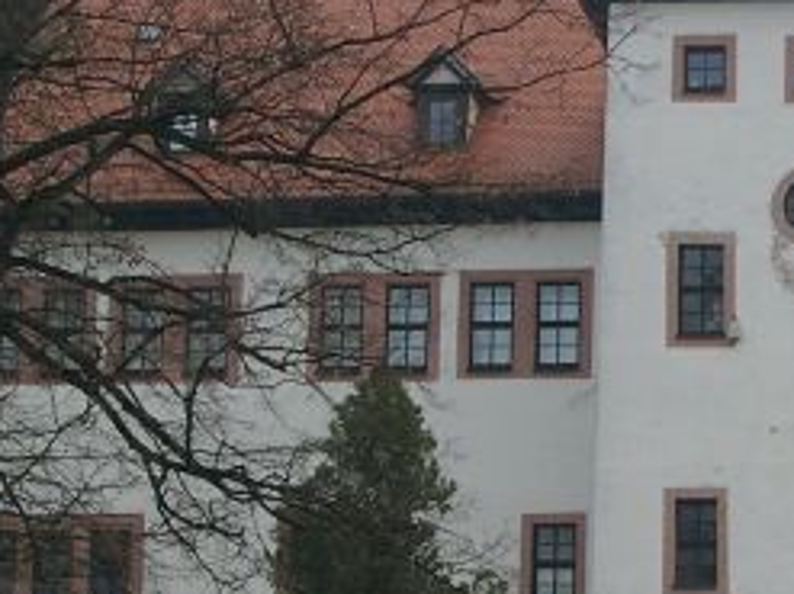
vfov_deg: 10.2
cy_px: 321
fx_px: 3347
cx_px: 791
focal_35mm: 146
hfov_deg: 13.3
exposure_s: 1/478
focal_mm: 9.29
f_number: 4
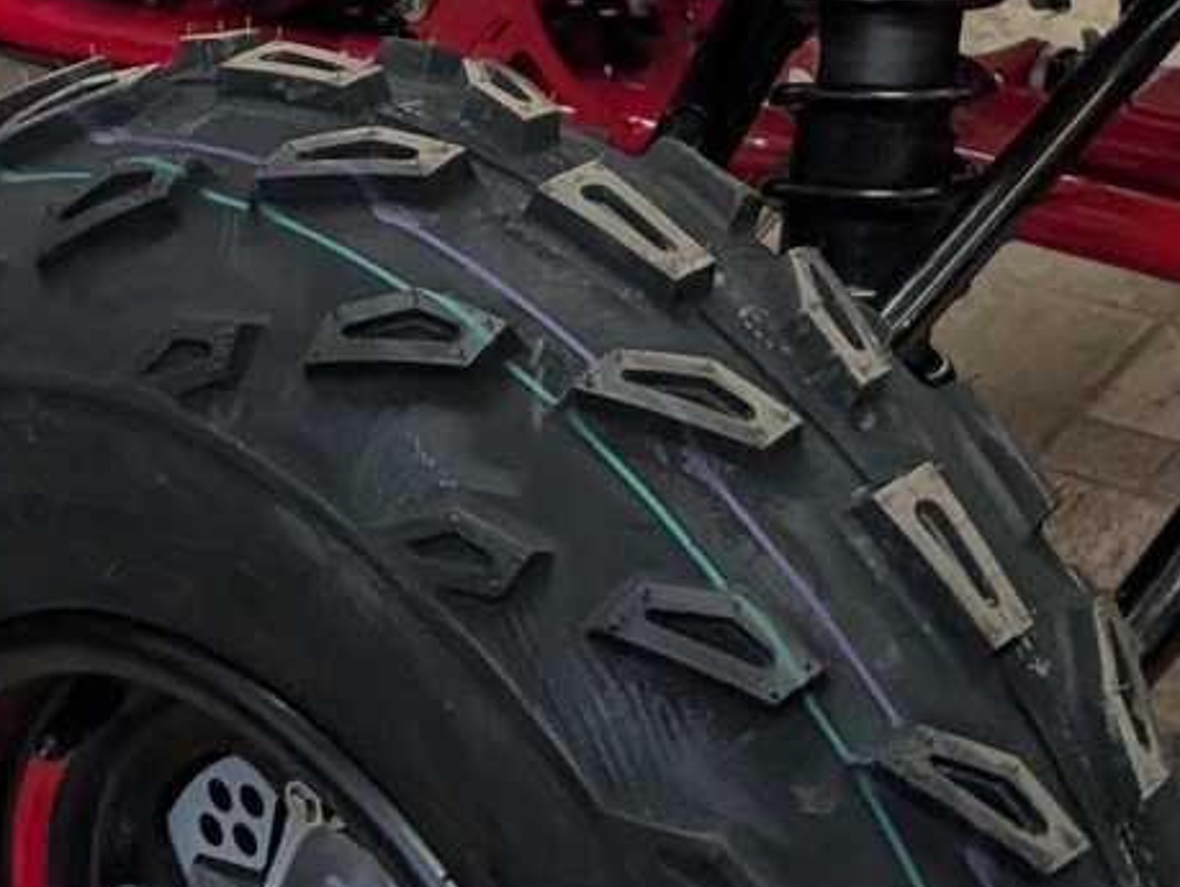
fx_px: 3650
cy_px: -658
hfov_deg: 18.2
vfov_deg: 12.7
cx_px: 213
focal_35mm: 107
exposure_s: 1/24
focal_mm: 6.9
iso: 25
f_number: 1.68
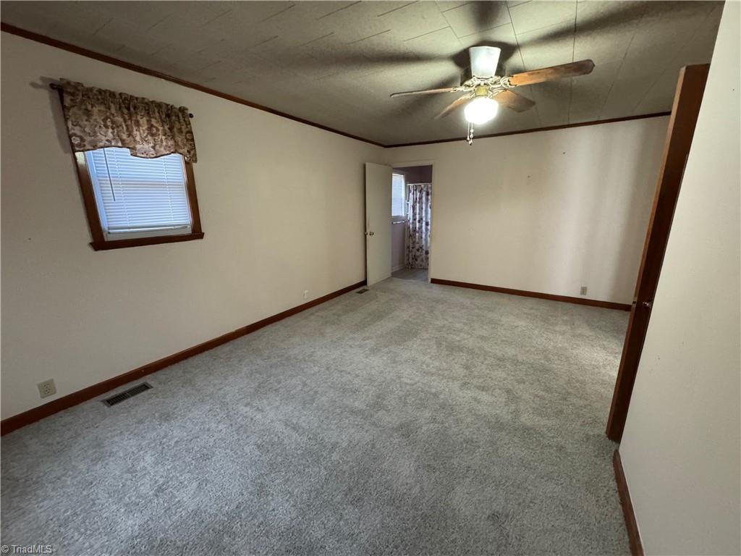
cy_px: 278
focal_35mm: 14
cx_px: 370
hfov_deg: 102.1
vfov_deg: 85.7
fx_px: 300
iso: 800
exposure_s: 1/60
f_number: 2.2
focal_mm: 2.22
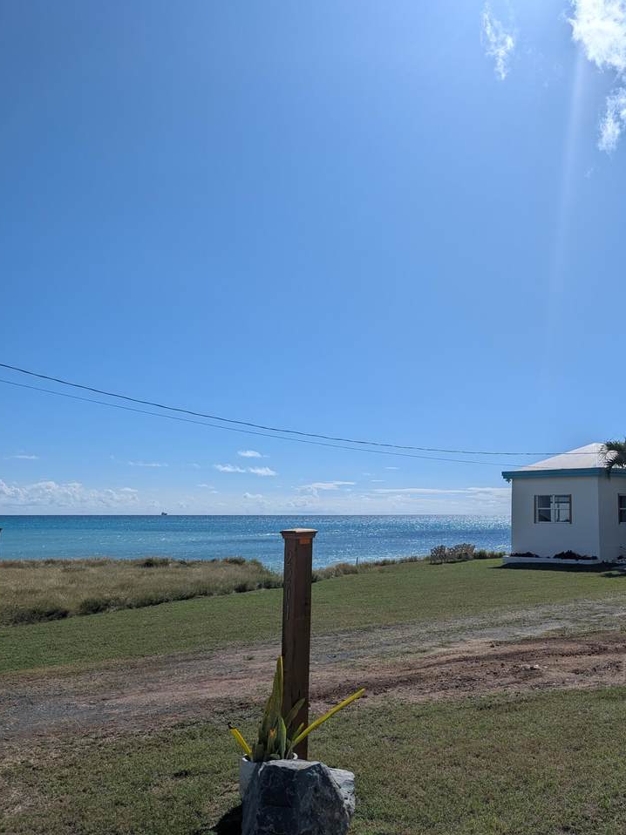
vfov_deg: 56.8
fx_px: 772
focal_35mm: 32
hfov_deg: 41.8
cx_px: 519
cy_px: 418
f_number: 1.68
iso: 21
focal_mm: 6.9
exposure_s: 1/6369
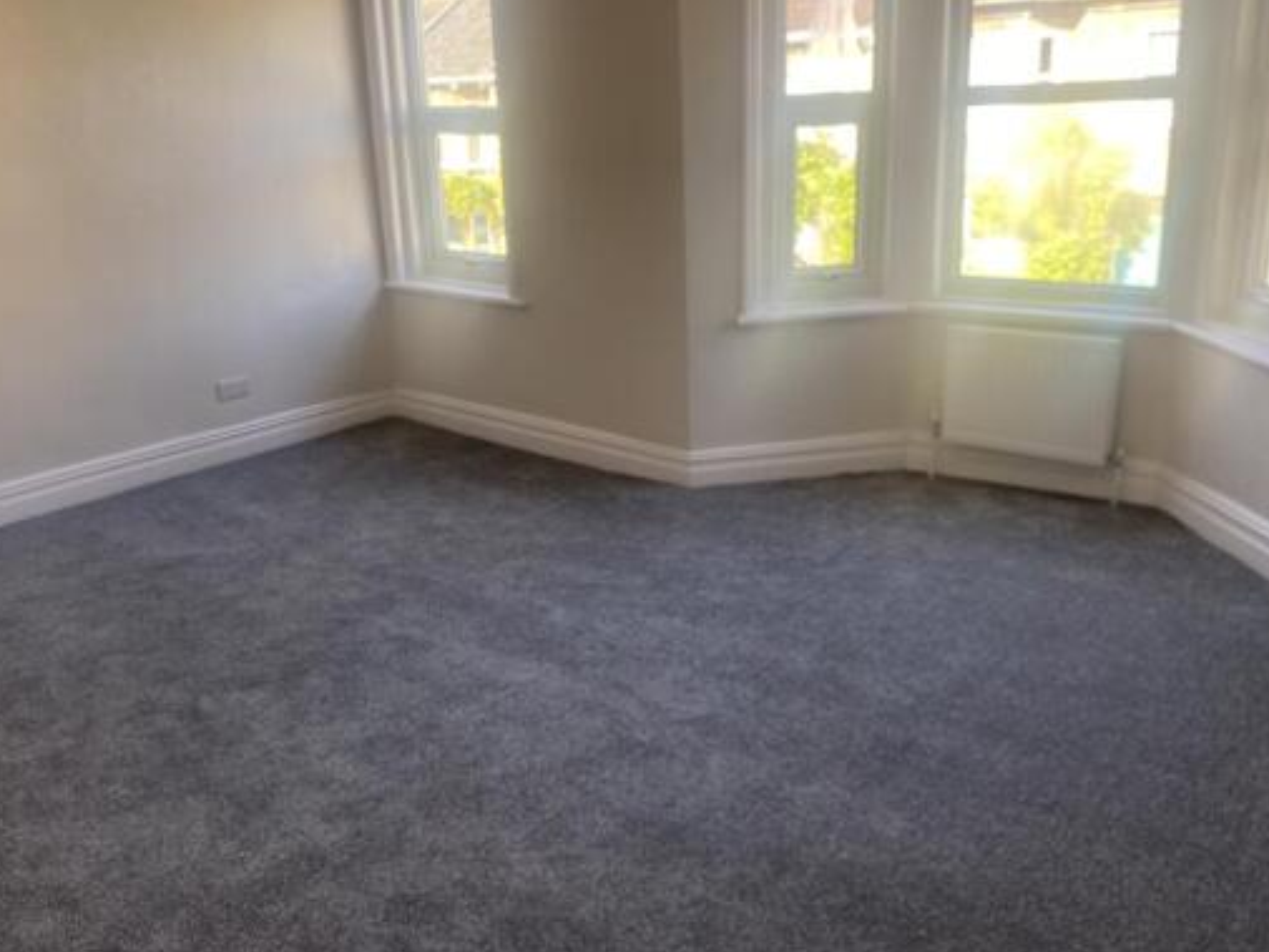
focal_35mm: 30
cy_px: 426
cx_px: 594
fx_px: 1100
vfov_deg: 46.7
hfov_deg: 59.9
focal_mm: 4.25
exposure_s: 1/122
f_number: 1.8
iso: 40
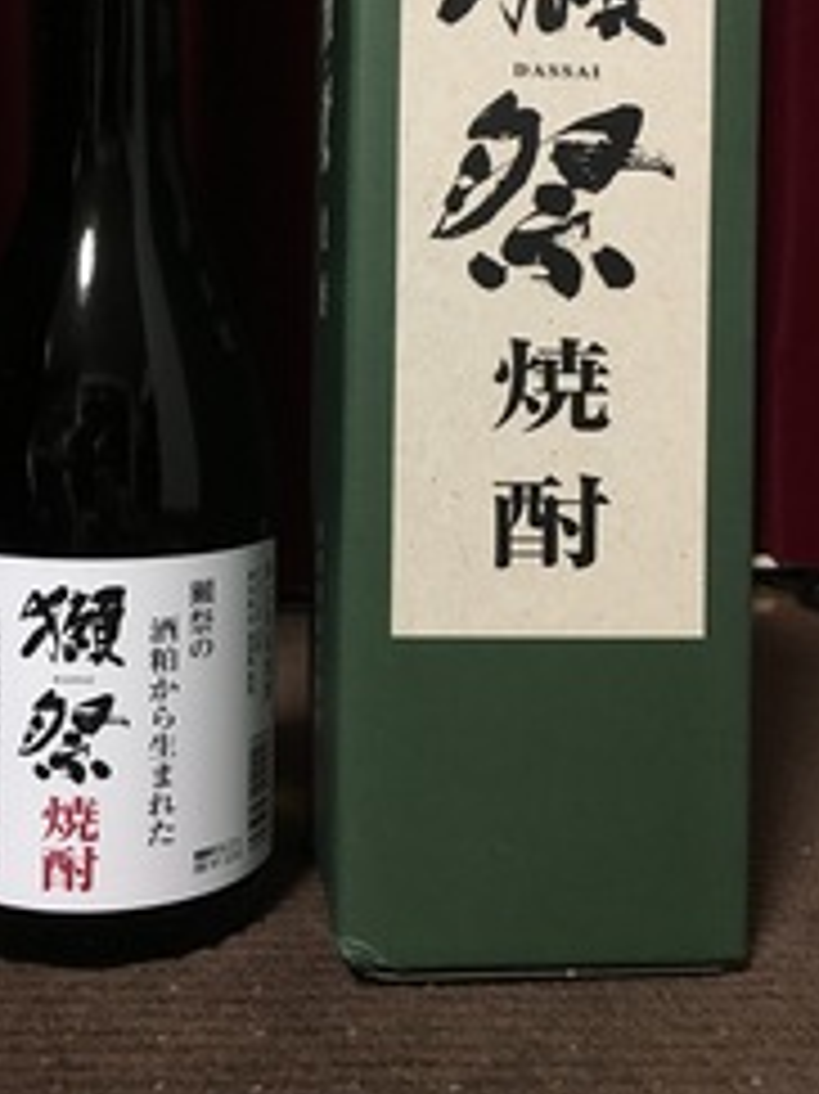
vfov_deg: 43.2
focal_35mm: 43
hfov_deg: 33.4
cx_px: 310
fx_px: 1358
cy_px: 351
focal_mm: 4.15
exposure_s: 1/17
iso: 200
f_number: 2.2
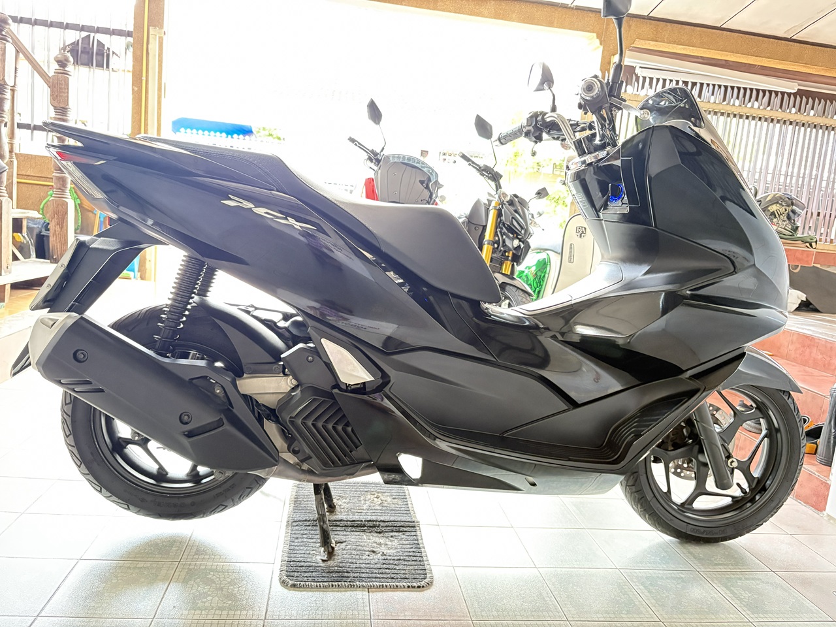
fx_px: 628
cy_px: 314
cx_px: 418
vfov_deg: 53.1
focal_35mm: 26
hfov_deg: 67.3
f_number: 1.6
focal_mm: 5.96
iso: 800
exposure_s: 1/30
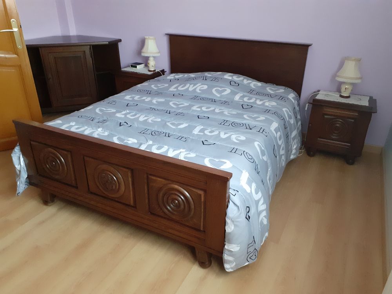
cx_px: 196
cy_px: 147
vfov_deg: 51.4
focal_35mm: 27
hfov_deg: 65.3
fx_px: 306
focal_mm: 3.6
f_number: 1.9
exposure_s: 1/25
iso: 400
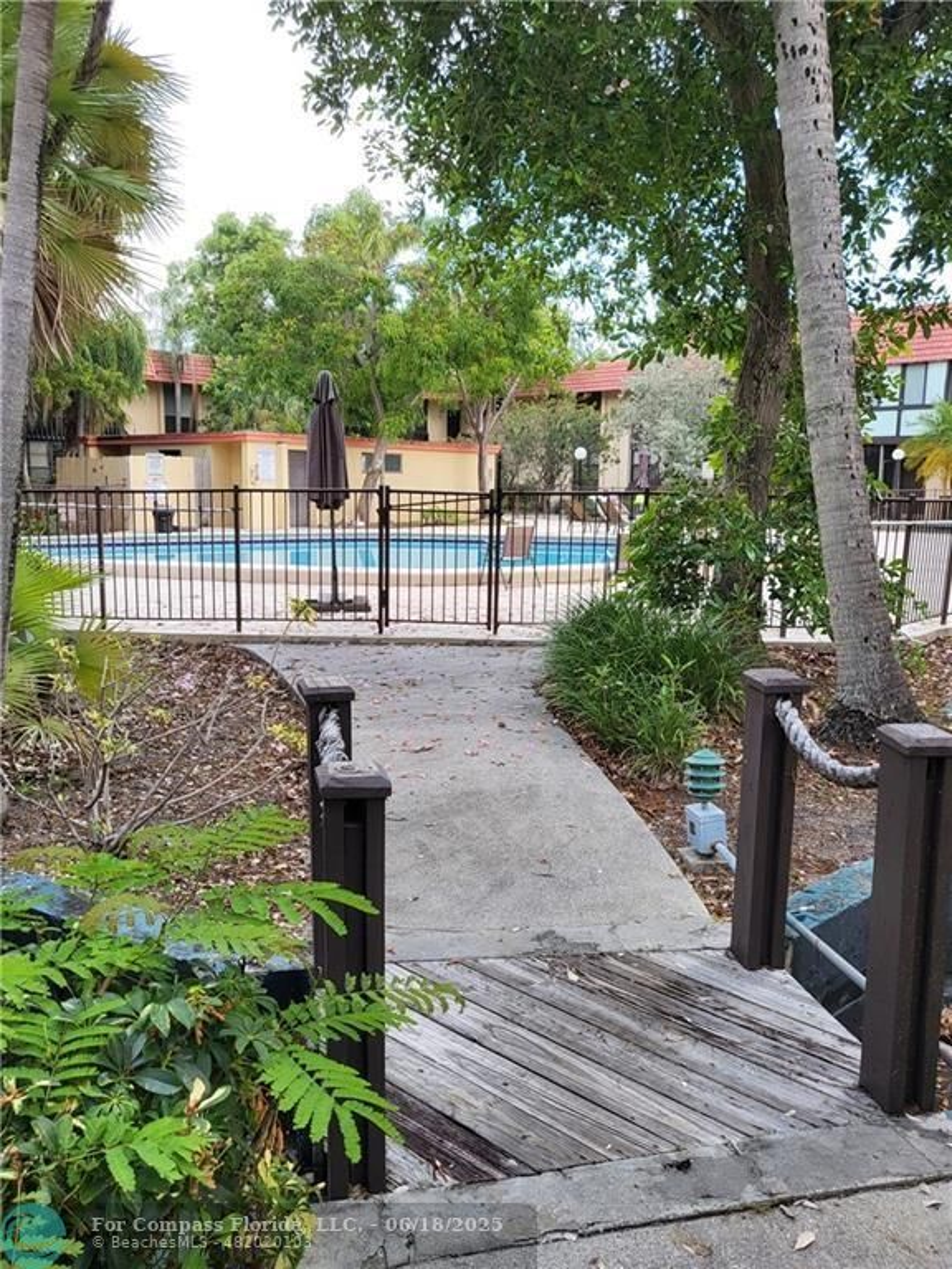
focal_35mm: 26
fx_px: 953
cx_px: 476
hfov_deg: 53.1
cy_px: 634
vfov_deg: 67.3
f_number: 1.8
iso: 50
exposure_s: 1/675
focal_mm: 4.25
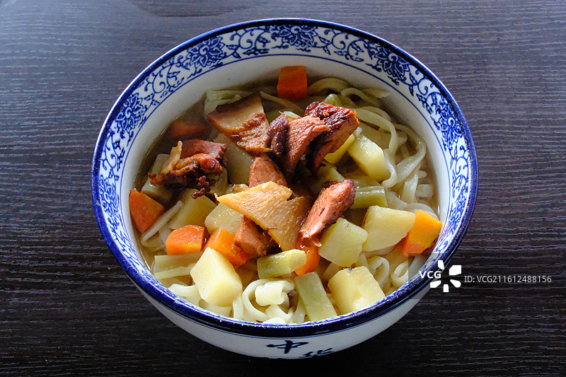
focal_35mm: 35
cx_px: 283
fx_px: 550
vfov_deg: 37.8
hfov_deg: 54.4
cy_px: 188
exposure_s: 1/40
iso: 12800
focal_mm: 23.4
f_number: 14
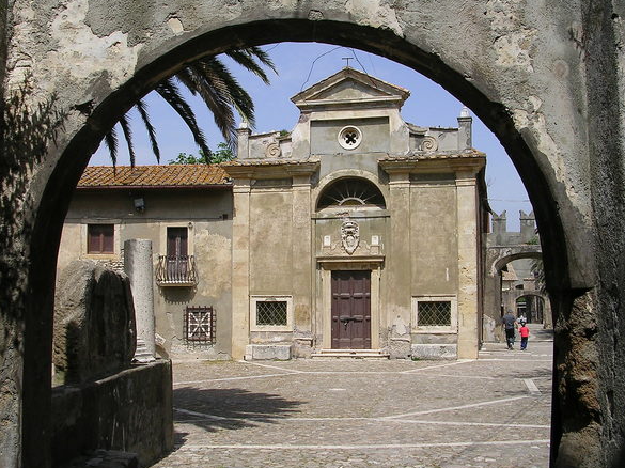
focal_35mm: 39
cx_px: 312
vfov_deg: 36.8
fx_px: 704
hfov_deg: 47.9
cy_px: 236
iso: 50
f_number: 5.6
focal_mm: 5.8
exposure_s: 1/376
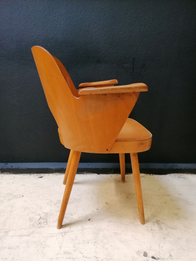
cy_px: 130
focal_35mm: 27
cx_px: 98
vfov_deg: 65.3
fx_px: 204
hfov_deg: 51.4
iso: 320
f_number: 1.8
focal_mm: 4.75
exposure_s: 1/33.3
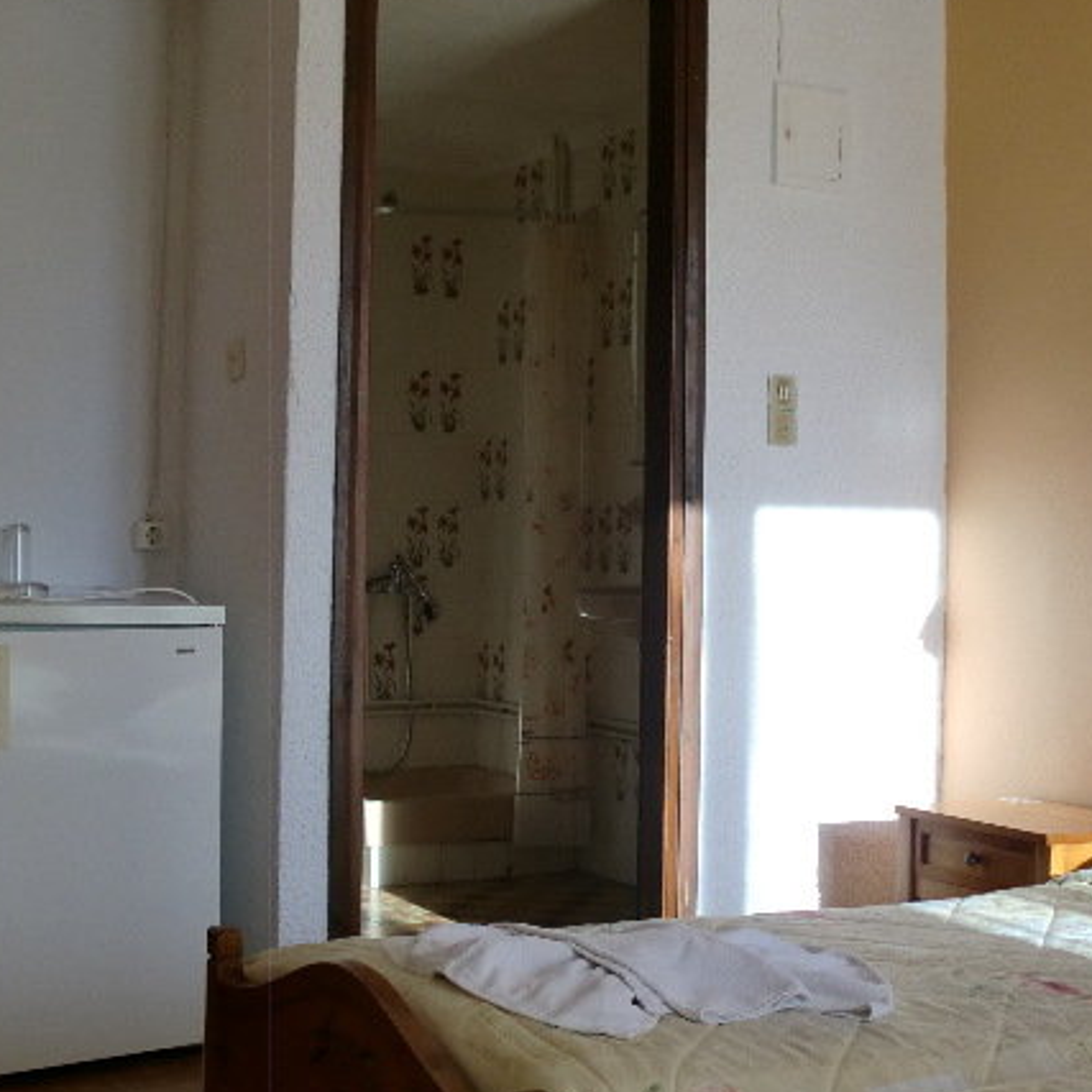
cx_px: 514
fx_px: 2070
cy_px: 483
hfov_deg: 29.5
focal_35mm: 58
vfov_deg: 29.5
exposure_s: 1/60
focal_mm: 6.3
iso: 64
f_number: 3.1
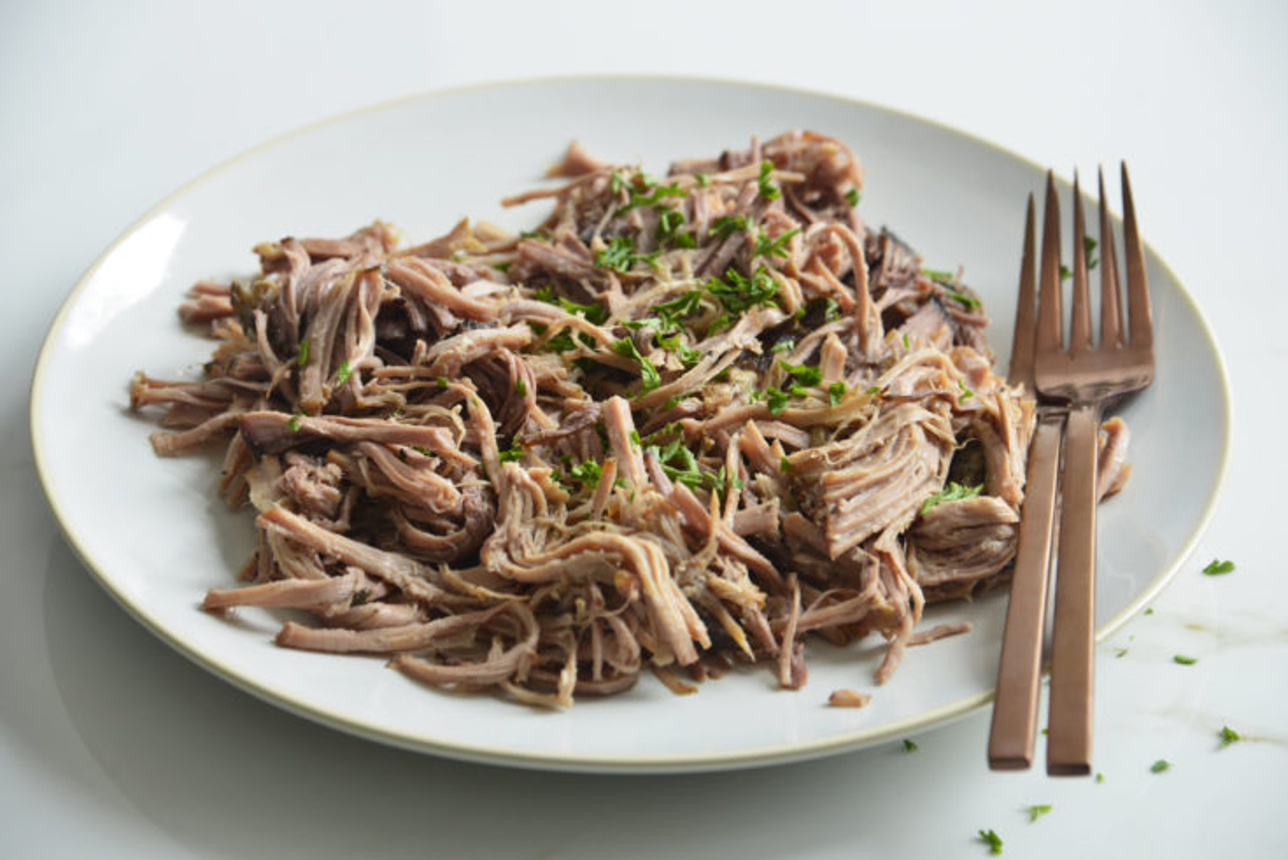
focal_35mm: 150
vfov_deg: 9.2
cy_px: 430
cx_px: 644
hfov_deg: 13.7
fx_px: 5370
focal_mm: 150
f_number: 6.3
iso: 500
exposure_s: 1/80
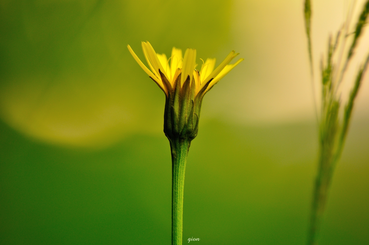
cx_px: 184
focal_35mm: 450
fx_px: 4607
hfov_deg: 4.6
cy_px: 122
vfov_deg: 3.0
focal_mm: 300
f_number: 5.6
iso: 200
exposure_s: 1/80
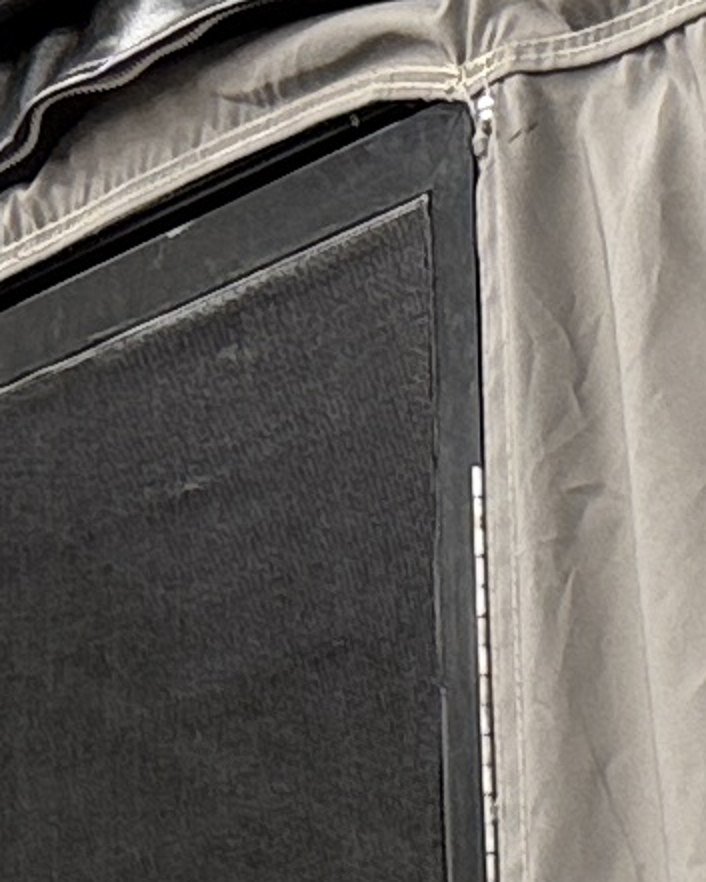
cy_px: 2334
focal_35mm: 214
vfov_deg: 8.1
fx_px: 5587
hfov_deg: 6.8
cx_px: 1710
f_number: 1.78
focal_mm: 6.76
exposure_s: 1/60
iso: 125
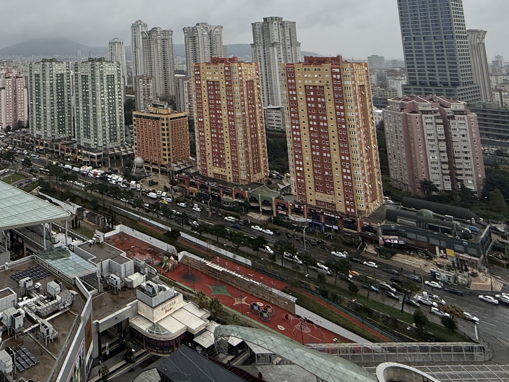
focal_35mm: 28
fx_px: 412
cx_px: 5
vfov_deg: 43.8
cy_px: 16
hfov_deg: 51.4
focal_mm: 2.22
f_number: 2.2
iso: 50
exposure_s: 1/1464
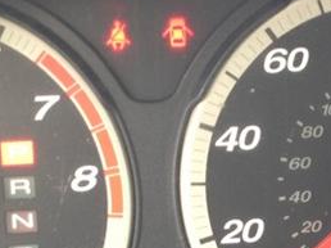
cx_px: 257
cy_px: 164
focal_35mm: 131
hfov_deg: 15.0
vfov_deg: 11.3
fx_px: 1251
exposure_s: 1/20
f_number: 2.4
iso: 50
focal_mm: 4.13
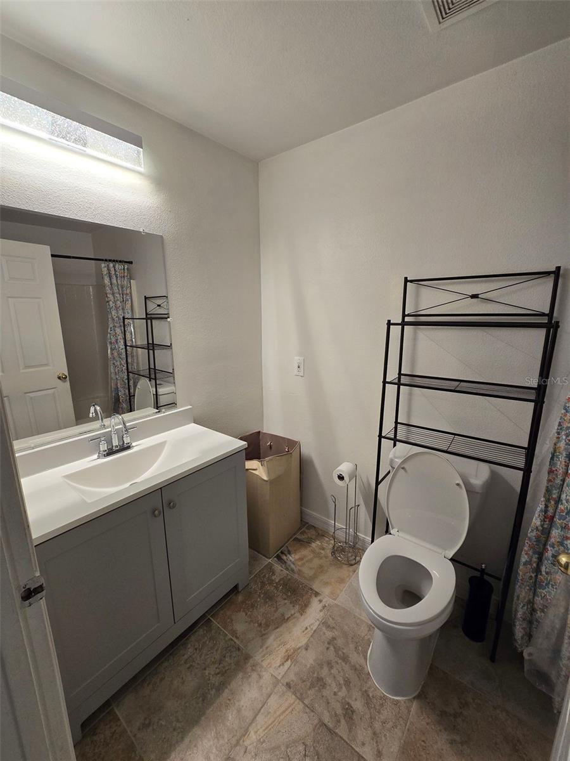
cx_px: 285
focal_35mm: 13
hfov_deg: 89.9
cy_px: 380
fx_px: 285
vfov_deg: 106.2
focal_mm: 2.2
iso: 80
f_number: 2.2
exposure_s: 1/60
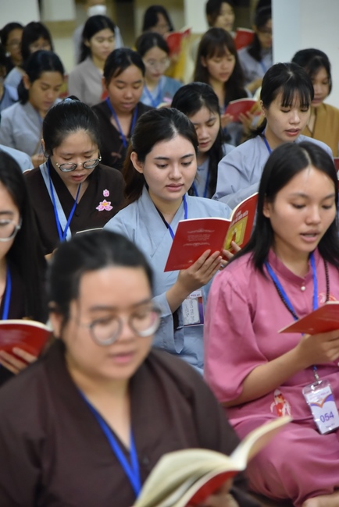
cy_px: 254
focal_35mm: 120
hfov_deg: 11.4
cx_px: 170
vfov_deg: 17.1
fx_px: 1693
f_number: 4
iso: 4000
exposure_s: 1/100
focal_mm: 120
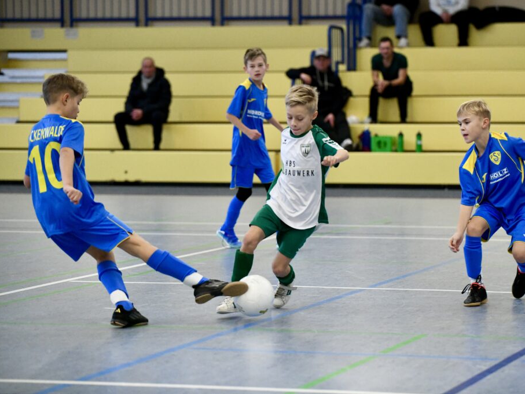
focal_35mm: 126
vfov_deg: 11.8
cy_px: 197
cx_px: 295
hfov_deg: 15.6
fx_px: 1911
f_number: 2.8
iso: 8000
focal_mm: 116
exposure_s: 1/1600
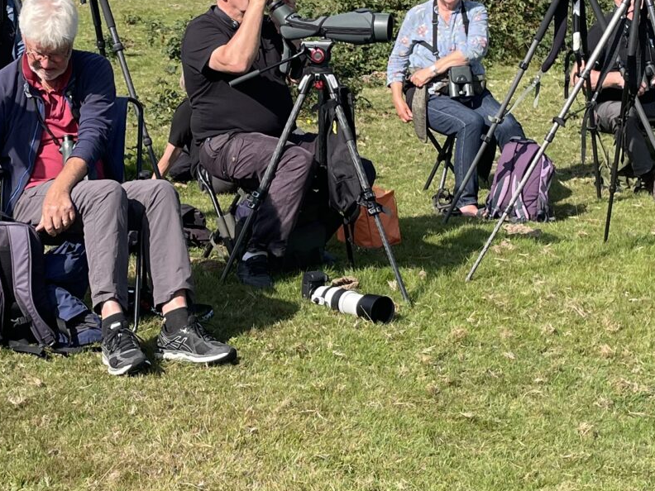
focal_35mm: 84
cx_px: 227
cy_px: 272
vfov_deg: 17.6
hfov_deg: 23.2
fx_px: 1589
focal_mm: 4.2
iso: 32
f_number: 1.6
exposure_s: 1/1490
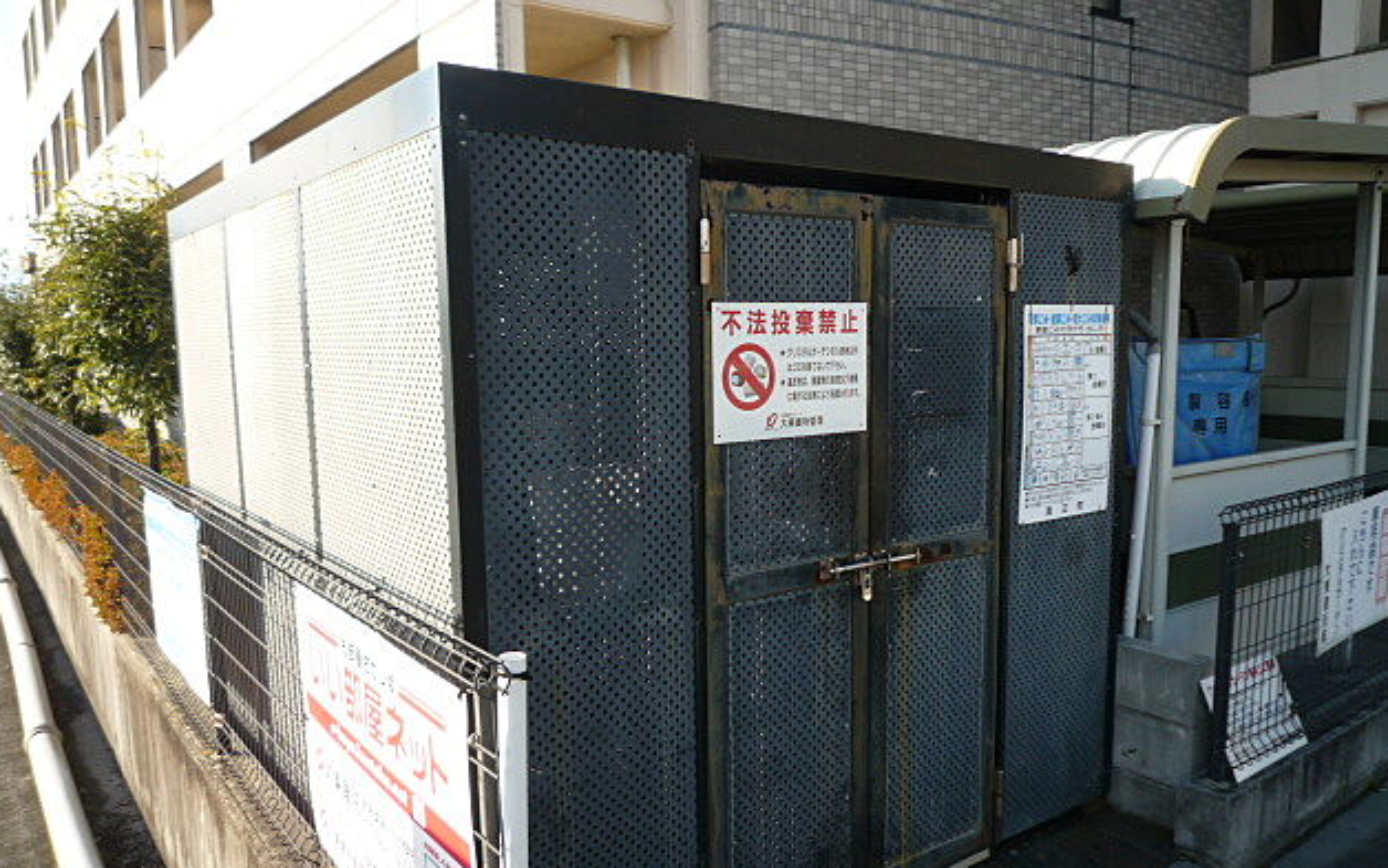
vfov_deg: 46.0
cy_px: 477
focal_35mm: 27
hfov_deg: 68.4
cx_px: 696
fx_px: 1022
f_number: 2.8
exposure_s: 1/400
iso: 100
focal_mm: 4.4
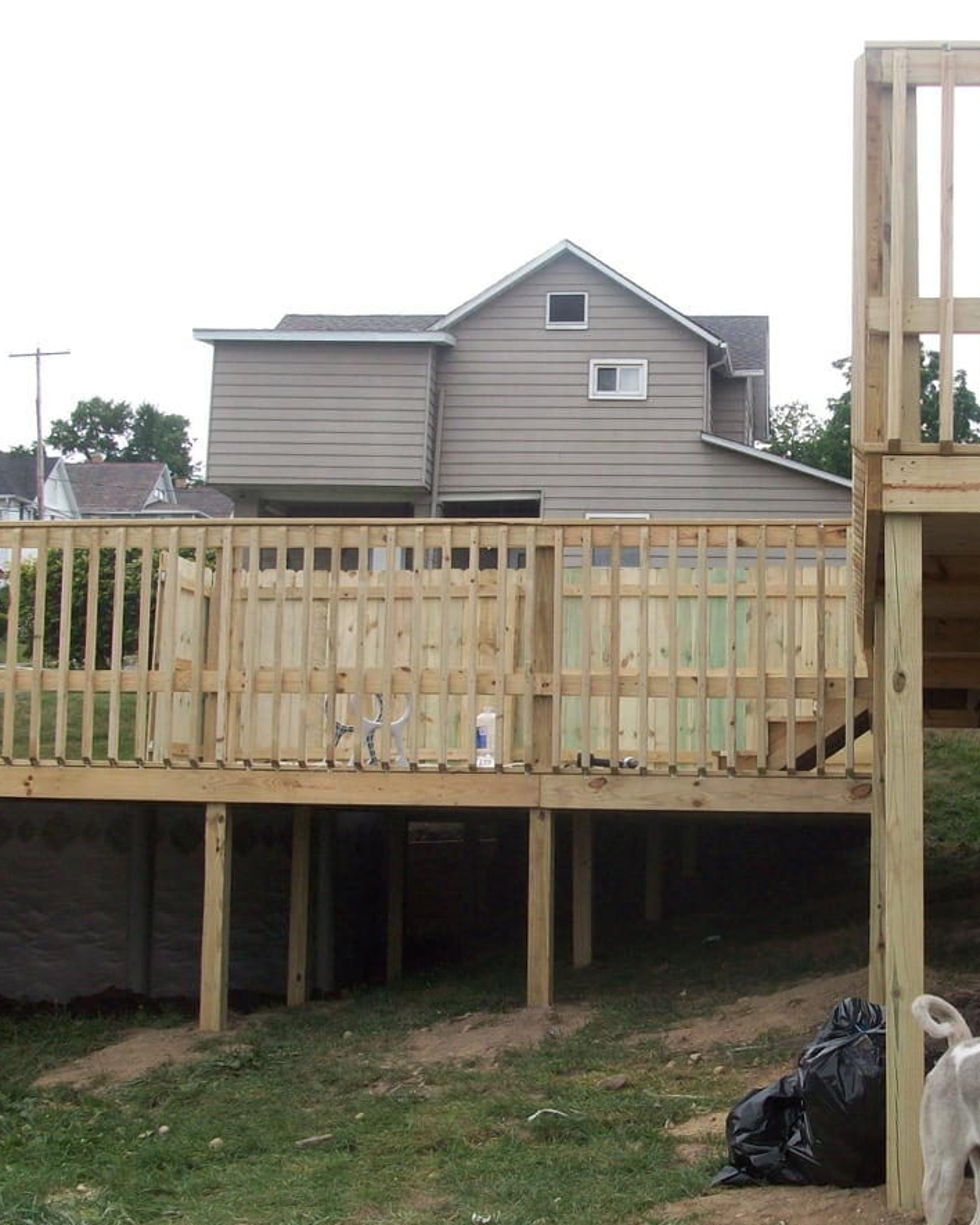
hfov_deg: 29.7
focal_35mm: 50
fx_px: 1813
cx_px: 750
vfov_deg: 37.3
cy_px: 576
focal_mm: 5.7
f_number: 2.8
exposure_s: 1/395
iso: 64
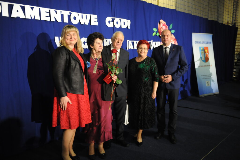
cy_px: 80
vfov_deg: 41.1
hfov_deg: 58.7
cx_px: 120
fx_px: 213
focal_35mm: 32
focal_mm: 32
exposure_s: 1/160
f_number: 2.8
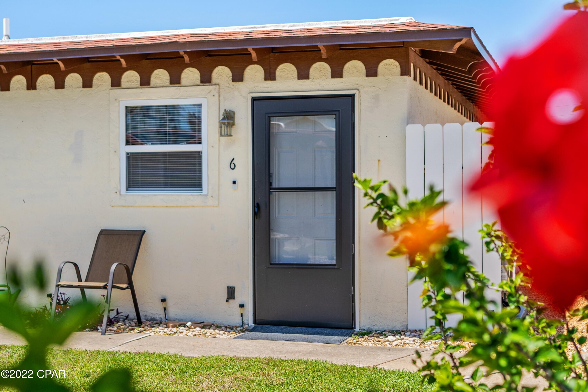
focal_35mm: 52
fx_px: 849
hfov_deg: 38.2
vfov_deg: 26.0
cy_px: 196
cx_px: 294
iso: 50
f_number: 3.2
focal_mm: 35
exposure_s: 1/1000
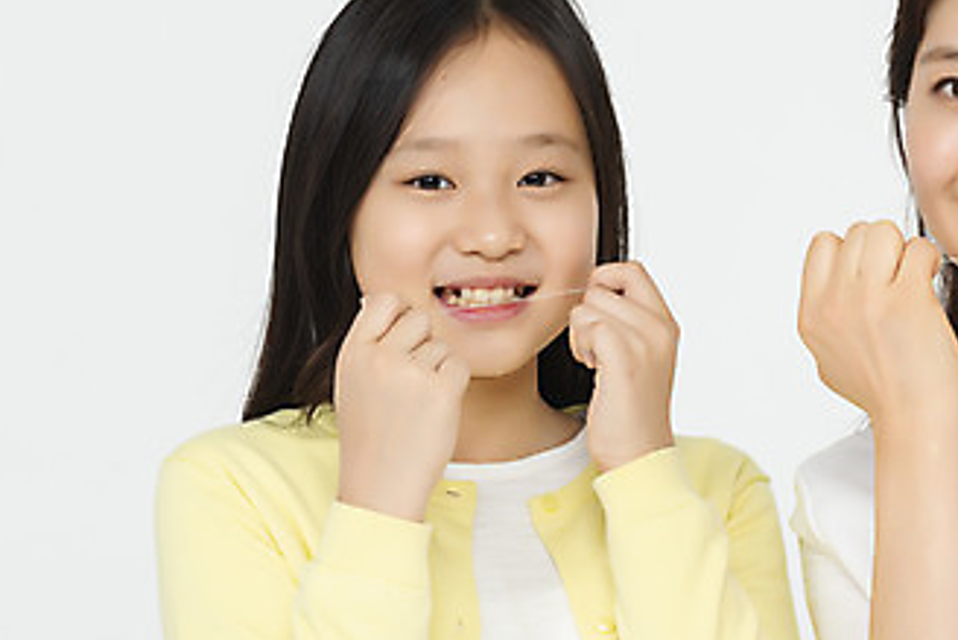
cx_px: 714
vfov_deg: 3.8
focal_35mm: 365
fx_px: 9717
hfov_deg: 5.6
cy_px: 368
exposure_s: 1/125
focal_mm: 200
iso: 100
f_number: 18
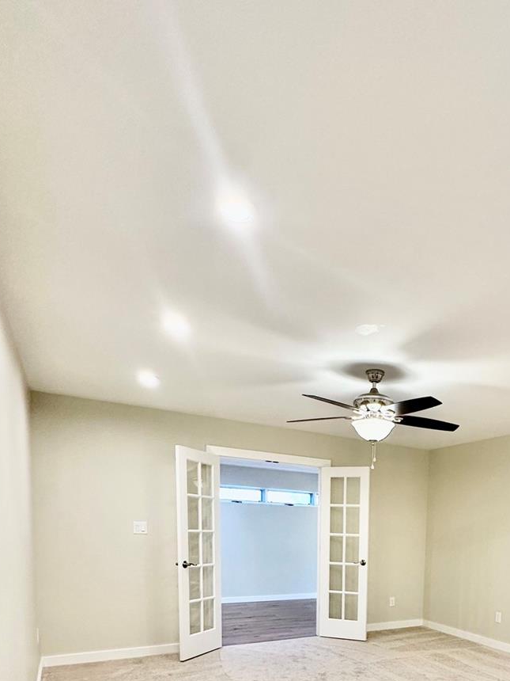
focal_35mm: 25
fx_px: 491
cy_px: 583
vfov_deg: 61.1
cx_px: 406
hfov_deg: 51.6
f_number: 2.2
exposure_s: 1/120
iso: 250
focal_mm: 2.22
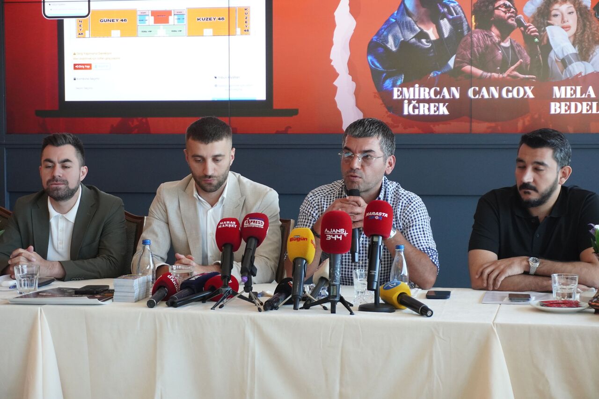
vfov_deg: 18.5
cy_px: 200
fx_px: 1223
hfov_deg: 27.5
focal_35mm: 74
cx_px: 300
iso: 1250
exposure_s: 1/80
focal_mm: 49
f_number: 5.6
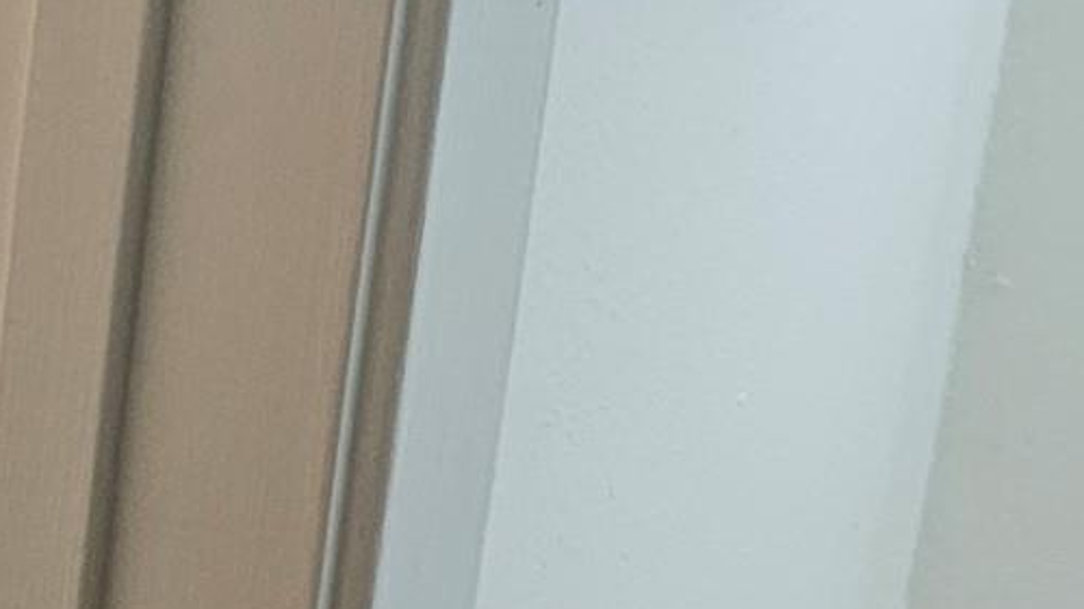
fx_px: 1667
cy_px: 254
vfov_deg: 20.7
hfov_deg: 20.6
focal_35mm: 58
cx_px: -980
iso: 80
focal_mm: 1.74
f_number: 2.2
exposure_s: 1/60
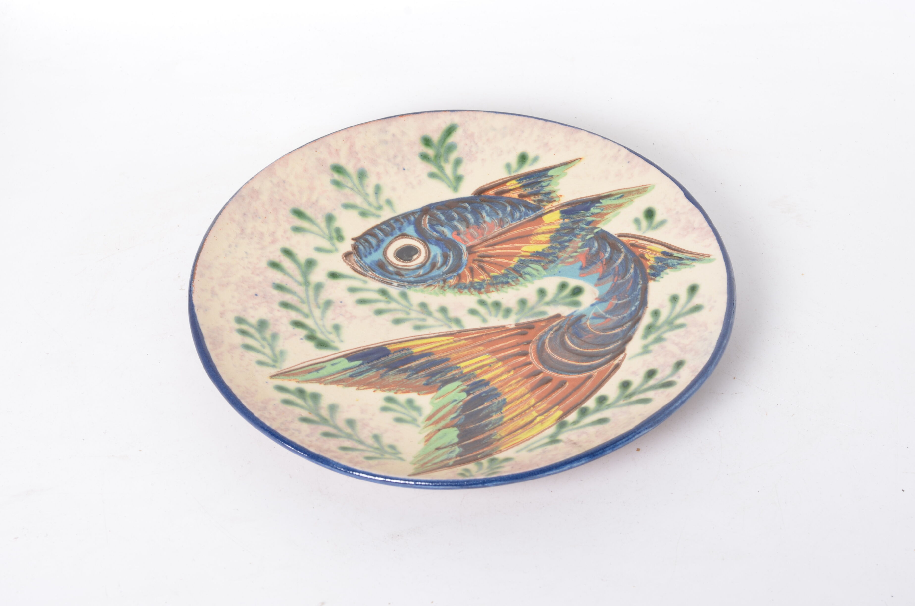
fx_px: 1902
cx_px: 458
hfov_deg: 27.0
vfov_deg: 18.1
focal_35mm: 75
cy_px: 303
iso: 100
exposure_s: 1/125
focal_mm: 50
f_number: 11
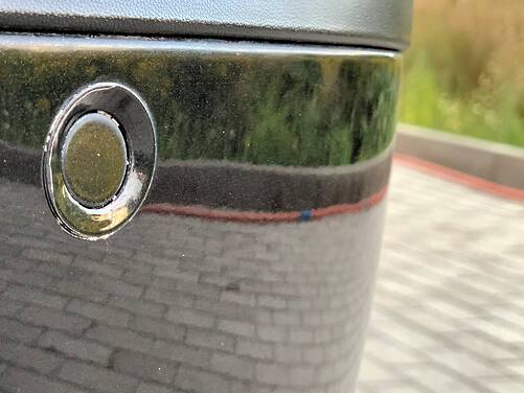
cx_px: 126
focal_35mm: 83
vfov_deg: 17.8
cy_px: 162
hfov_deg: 23.3
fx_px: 1257
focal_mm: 6
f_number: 2.4
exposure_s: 1/121
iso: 125
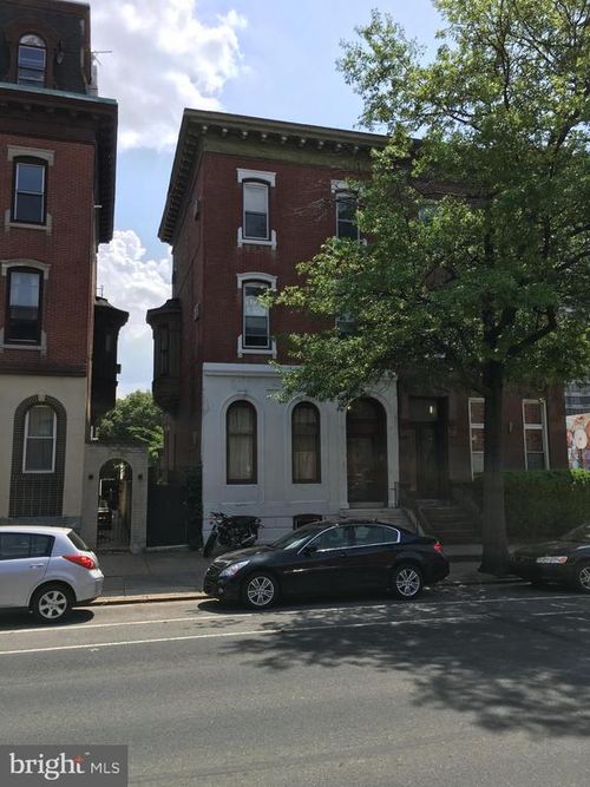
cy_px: 394
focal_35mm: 29
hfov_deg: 48.2
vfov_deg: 61.7
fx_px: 659
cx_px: 295
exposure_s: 1/1282
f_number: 2.2
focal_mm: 4.15
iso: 25
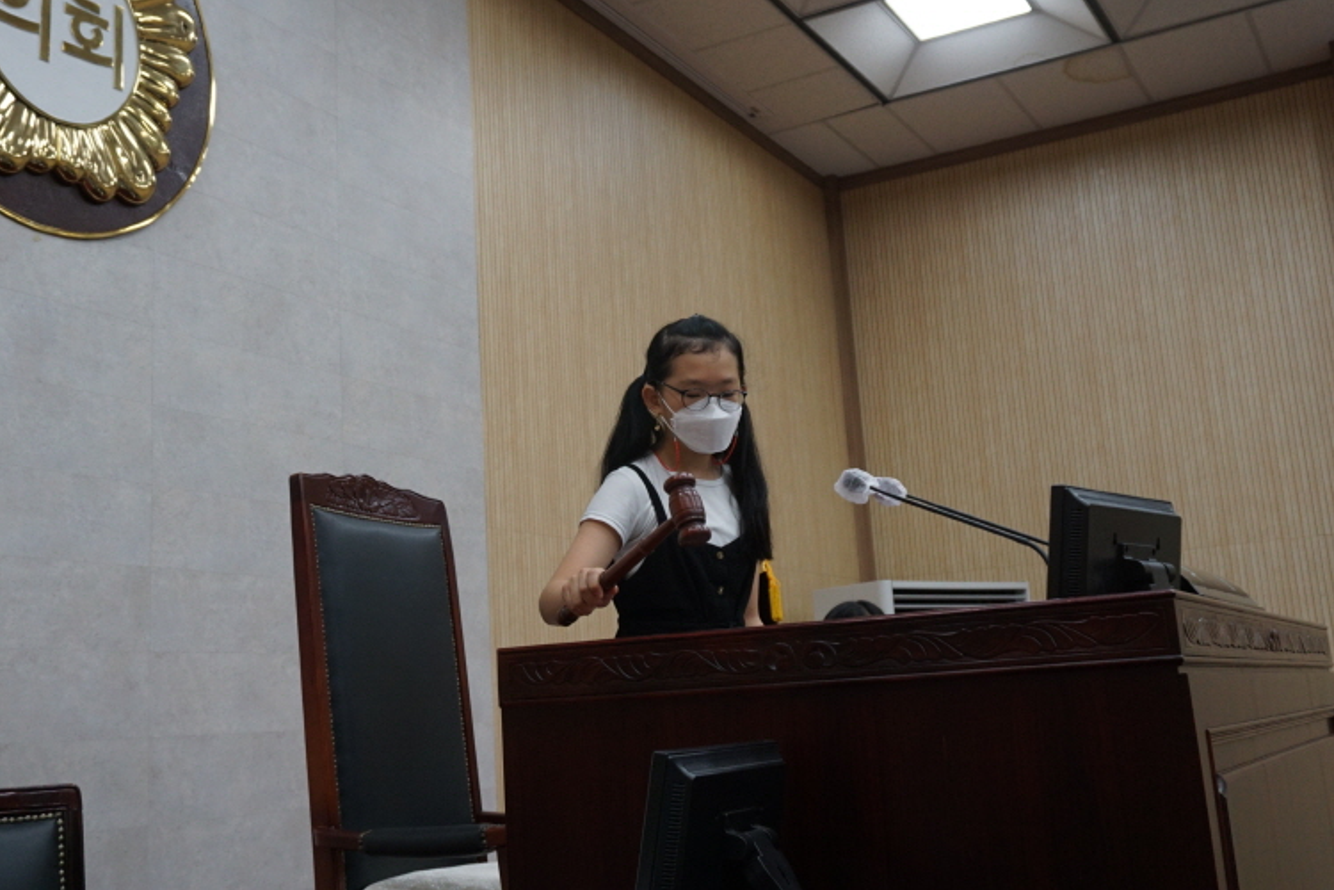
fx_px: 1482
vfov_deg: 33.3
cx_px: 601
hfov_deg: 48.4
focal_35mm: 40
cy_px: 376
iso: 640
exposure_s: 1/160
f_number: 4
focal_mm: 20
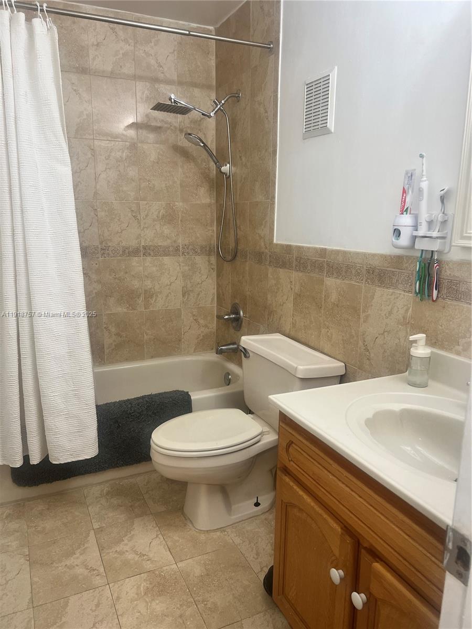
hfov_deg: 53.1
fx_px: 473
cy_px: 314
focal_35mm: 26
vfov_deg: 67.3
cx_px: 236
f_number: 1.5
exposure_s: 1/120
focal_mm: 5.7
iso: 125
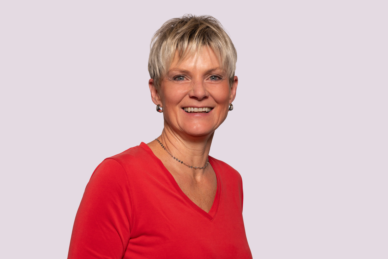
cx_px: 194
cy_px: 130
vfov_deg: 19.5
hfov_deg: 28.8
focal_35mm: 70
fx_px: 754
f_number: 6.3
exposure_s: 1/200
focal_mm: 70
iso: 250
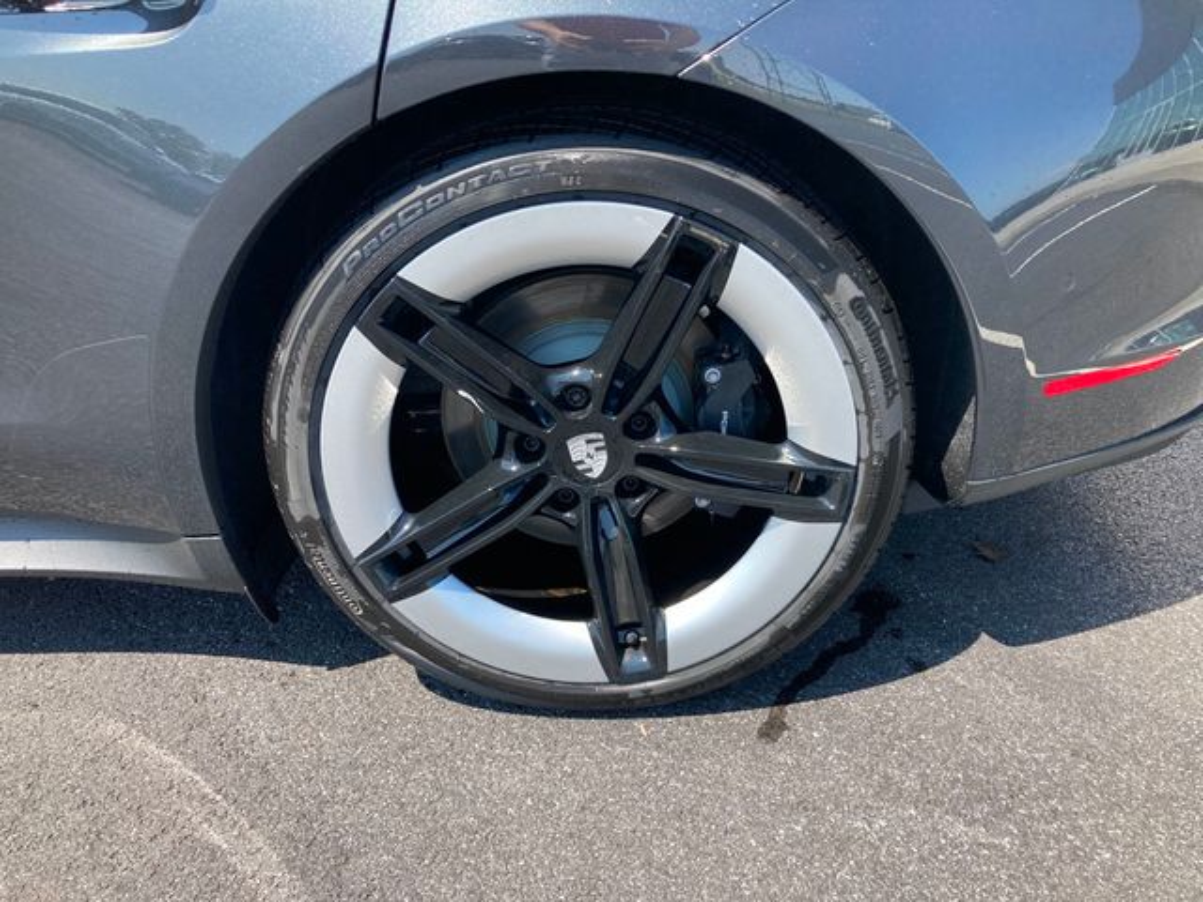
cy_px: 451
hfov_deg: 63.4
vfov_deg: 49.7
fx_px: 973
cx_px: 602
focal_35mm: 28
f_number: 1.8
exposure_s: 1/403
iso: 20
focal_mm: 3.99
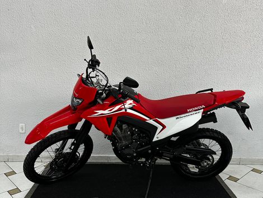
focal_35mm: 24
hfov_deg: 71.5
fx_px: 183
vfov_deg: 56.9
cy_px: 99
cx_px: 132
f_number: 1.78
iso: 200
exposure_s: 1/120
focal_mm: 6.86
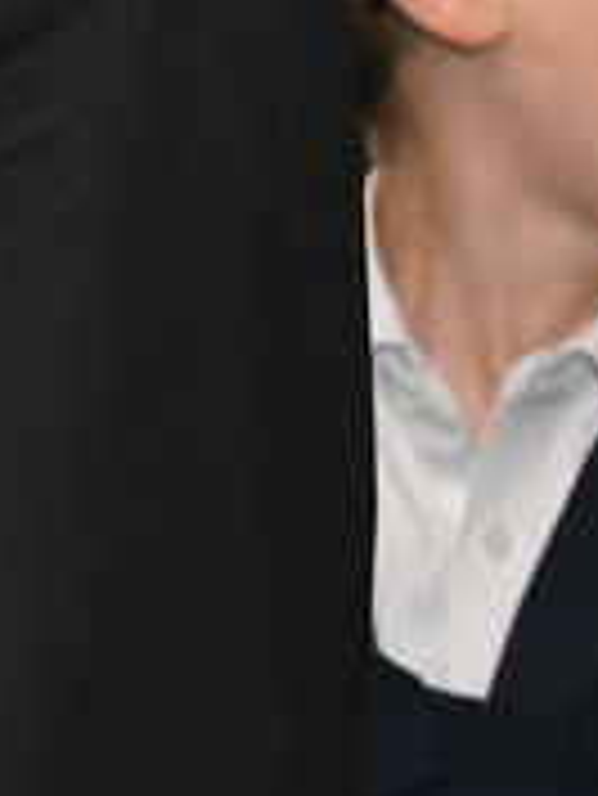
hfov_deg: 3.9
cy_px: -713
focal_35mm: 365
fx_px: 8397
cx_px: -1439
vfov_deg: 5.3
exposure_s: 1/125
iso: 1250
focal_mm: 48
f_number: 5.6
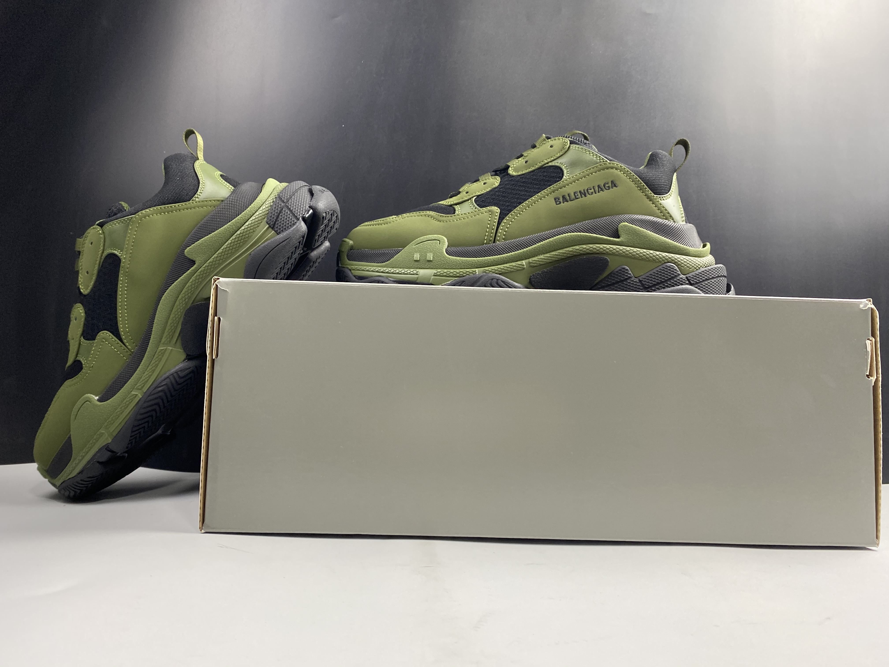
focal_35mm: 26
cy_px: 334
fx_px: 668
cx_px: 444
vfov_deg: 53.1
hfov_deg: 67.3
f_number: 1.8
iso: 125
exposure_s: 1/100
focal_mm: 4.25
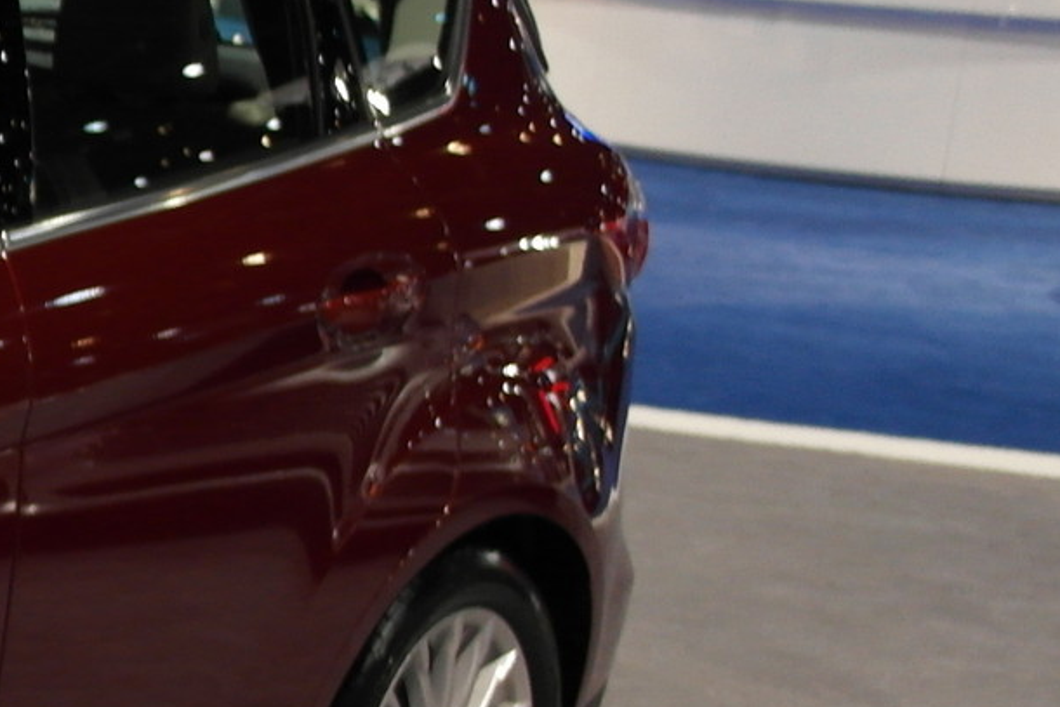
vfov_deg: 11.1
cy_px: 538
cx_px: -1017
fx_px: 3622
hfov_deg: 14.1
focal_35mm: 123
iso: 400
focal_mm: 20
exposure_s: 1/40
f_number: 3.5
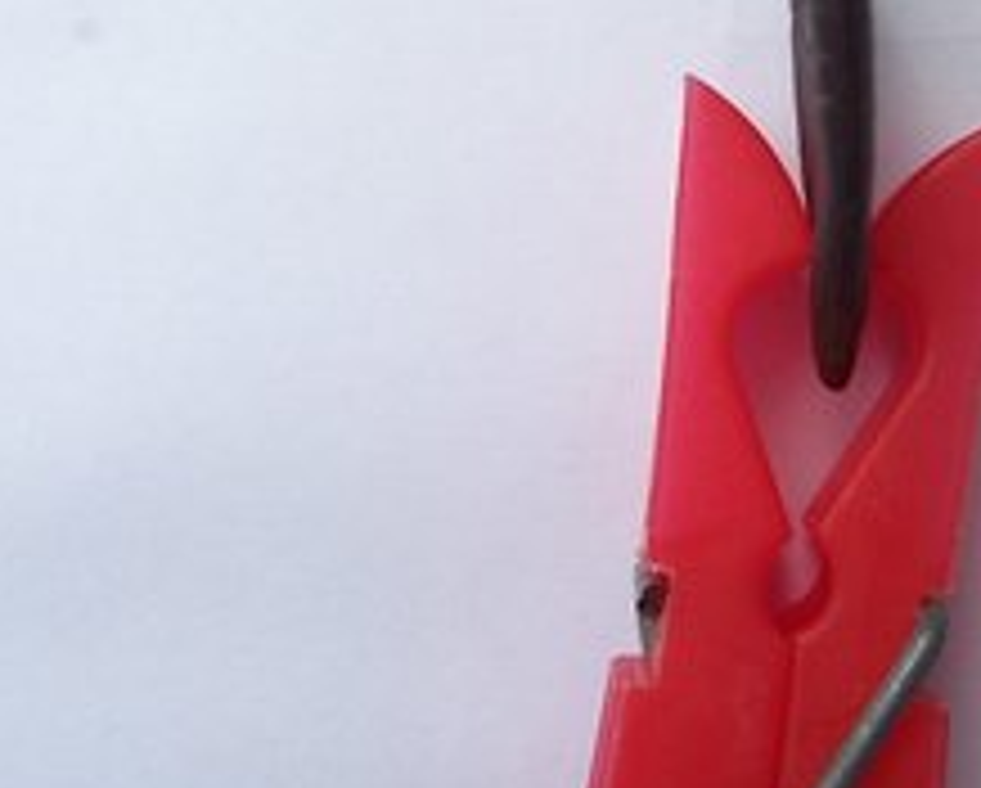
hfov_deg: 24.7
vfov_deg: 19.7
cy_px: 34
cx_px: 742
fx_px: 2210
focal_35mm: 76
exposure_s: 1/250
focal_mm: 5.6
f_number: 2.7
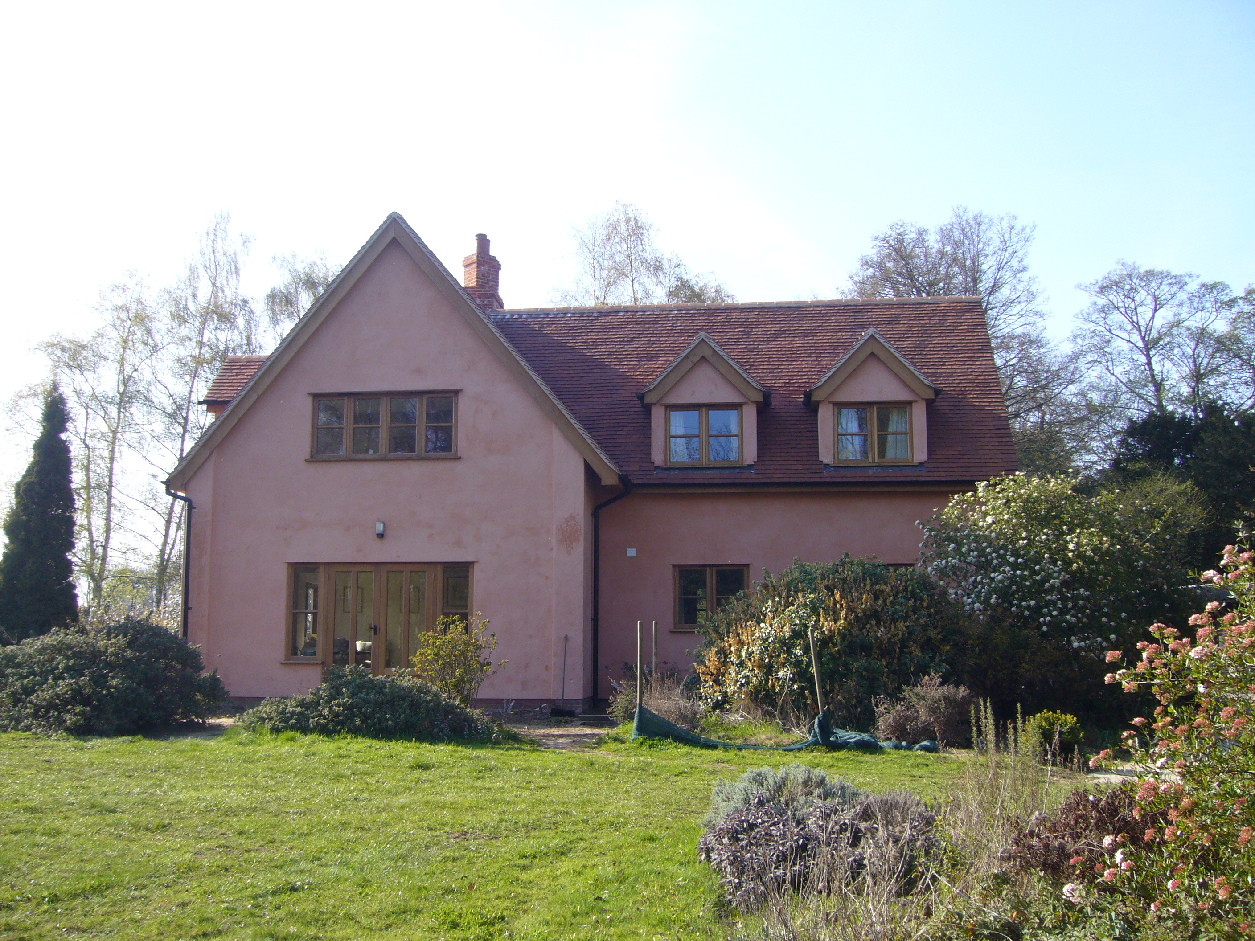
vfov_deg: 40.7
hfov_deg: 52.6
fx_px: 1269
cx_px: 628
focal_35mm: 35
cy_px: 470
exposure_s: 1/160
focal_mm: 5.8
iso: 80
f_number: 5.6
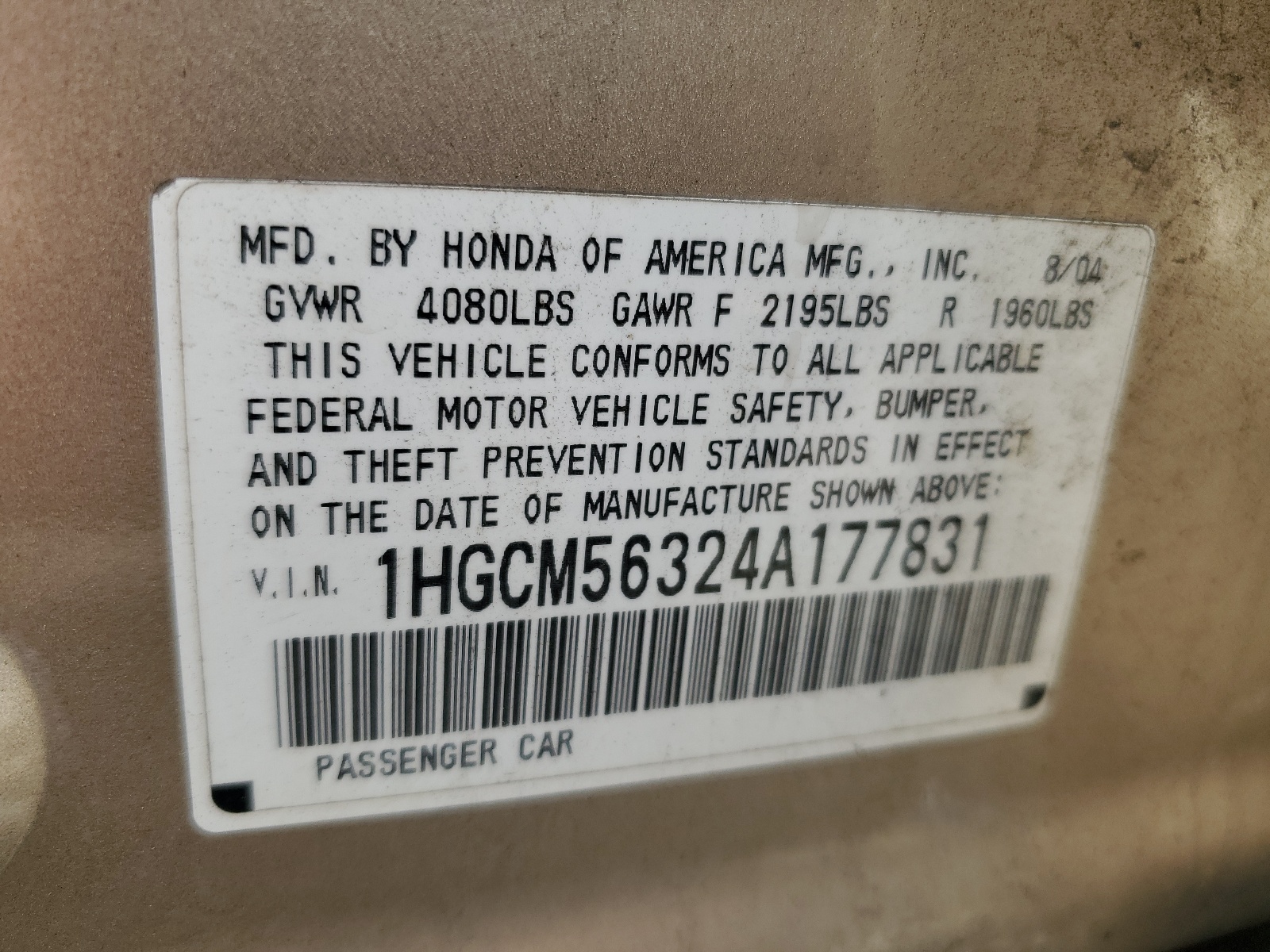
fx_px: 954
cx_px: 635
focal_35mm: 26
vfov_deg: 53.1
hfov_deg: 67.3
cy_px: 476
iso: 50
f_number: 1.5
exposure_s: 1/714
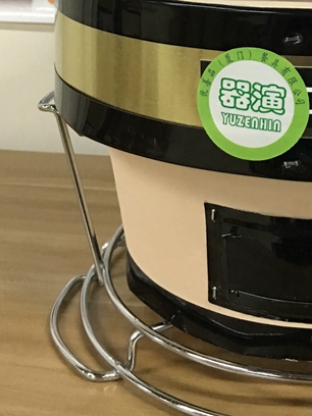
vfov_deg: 25.5
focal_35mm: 71
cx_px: 329
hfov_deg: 19.9
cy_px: -36
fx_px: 853
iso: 100
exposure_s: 1/17
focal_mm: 4.15
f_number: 2.2
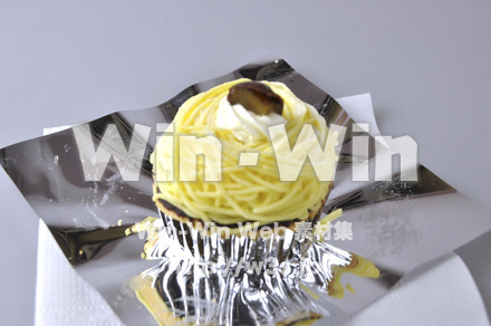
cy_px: 163
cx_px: 246
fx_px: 776
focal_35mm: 57
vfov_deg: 23.7
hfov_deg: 35.1
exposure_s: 1/60
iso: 250
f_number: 8
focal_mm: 38
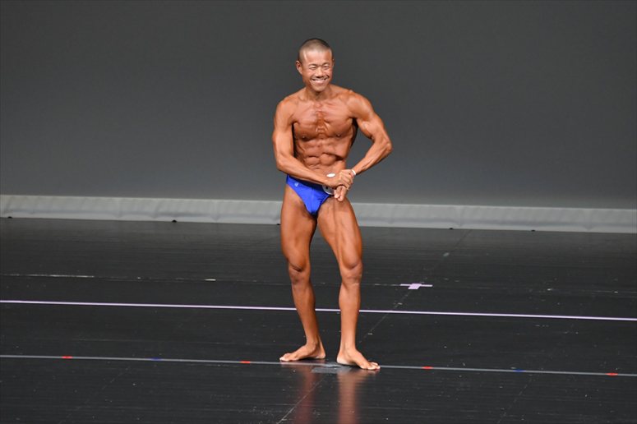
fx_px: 6102
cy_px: 212
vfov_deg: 4.0
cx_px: 318
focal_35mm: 345
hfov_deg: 6.0
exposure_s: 1/400
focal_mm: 230
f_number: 5.6
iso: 4000
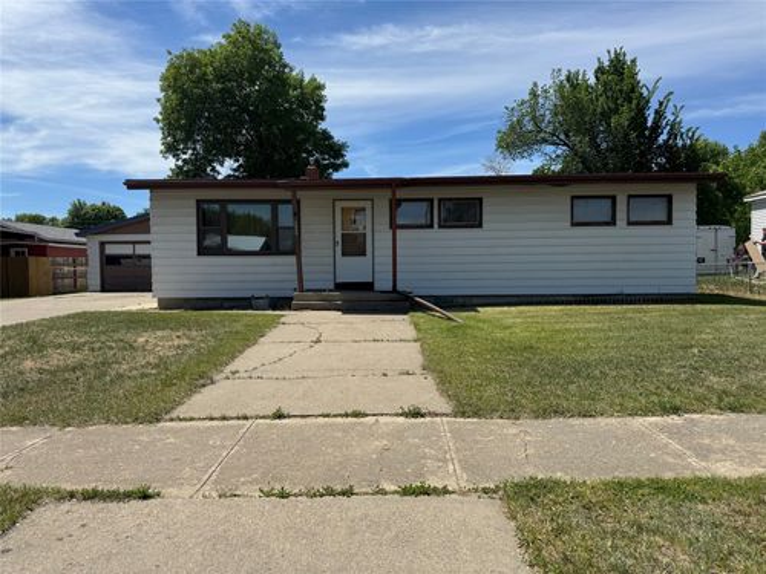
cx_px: 383
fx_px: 531
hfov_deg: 71.6
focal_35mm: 24
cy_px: 287
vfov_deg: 56.8
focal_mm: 6.76
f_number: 1.78
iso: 80
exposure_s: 1/5814
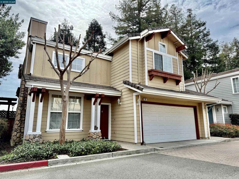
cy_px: 90
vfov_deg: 56.8
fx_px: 166
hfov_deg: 71.6
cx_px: 120
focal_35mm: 24
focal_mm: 6.76
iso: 100
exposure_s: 1/3145
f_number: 1.78
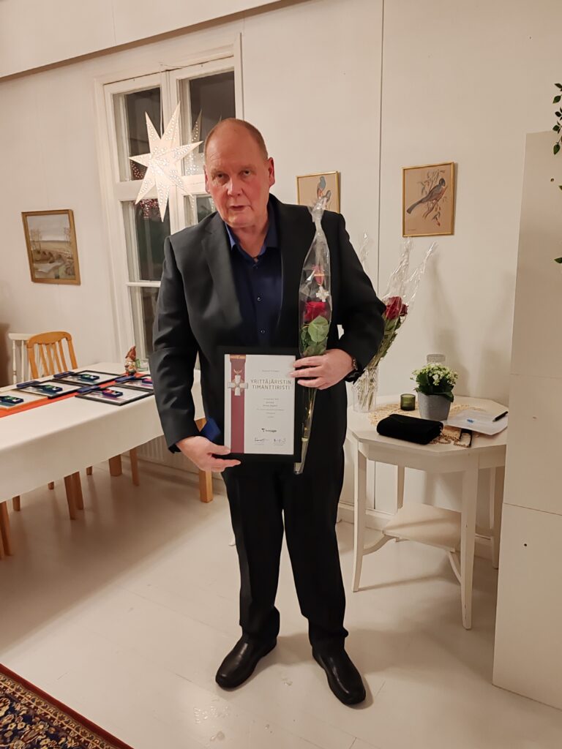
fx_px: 584
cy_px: 374
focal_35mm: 27
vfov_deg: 65.3
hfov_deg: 51.4
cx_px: 281
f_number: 1.9
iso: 2000
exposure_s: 1/33
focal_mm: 6.12
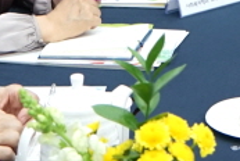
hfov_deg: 12.3
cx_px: 157
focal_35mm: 166
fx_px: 1109
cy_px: -67
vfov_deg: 8.2
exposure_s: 1/60
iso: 1600
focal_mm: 36
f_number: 4
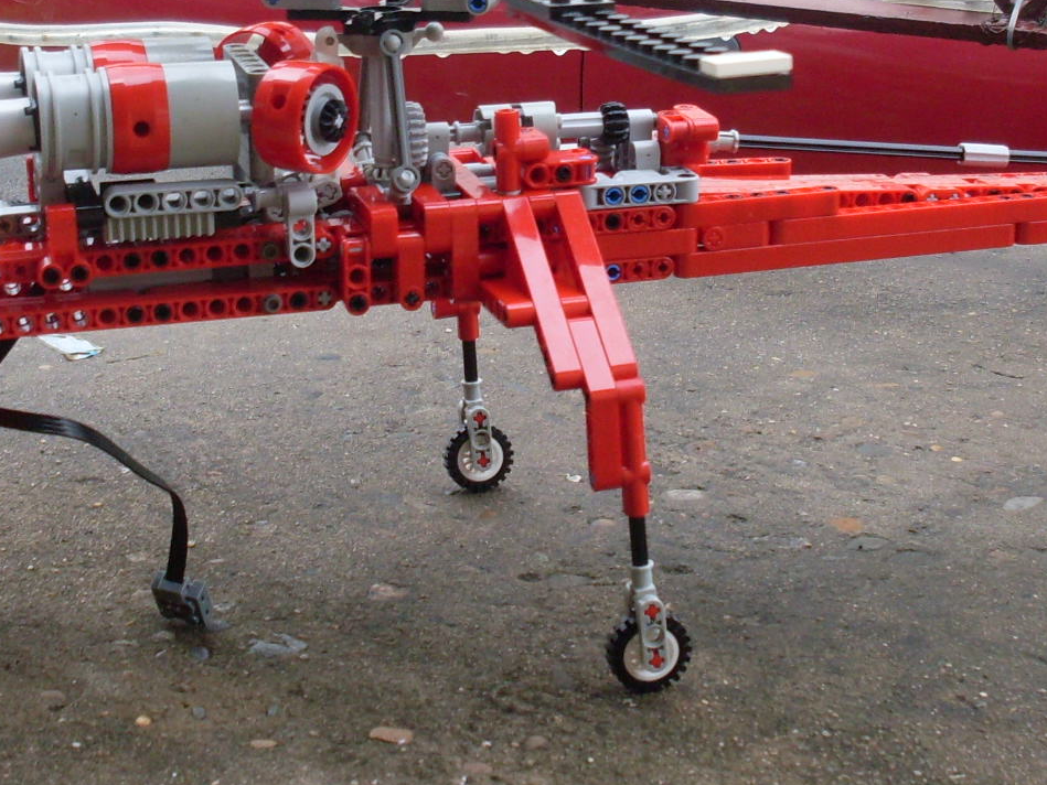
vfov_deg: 18.0
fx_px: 2480
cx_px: 521
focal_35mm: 82
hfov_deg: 23.8
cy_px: 330
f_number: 2.8
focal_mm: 6.3
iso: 80
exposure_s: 1/180
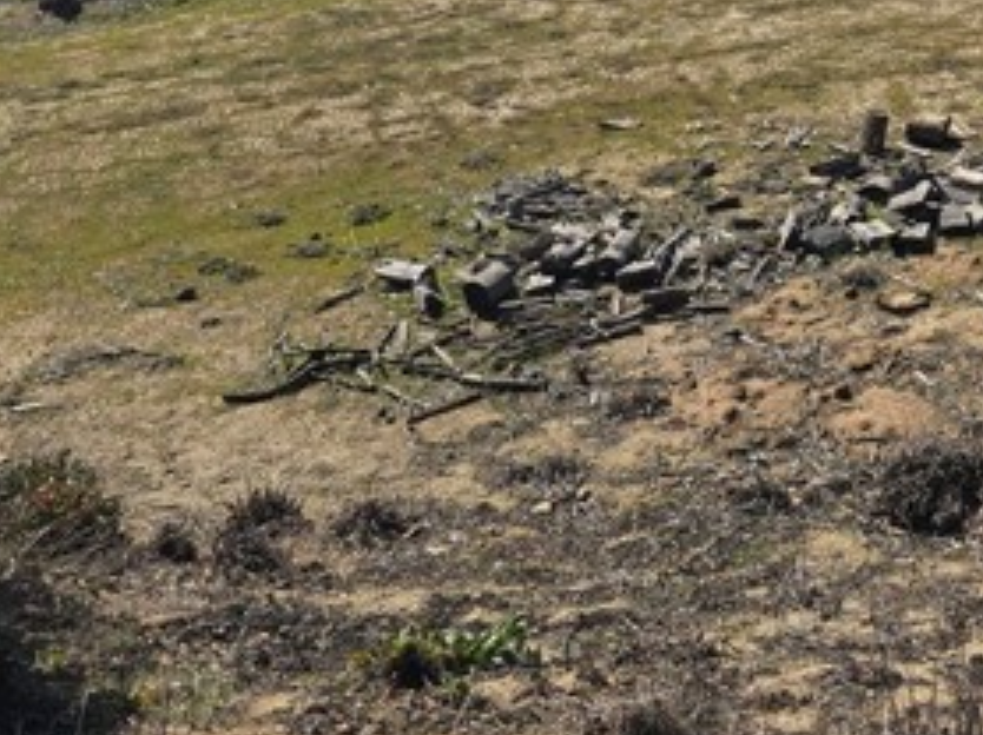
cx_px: 1015
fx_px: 1504
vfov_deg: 25.8
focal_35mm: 53
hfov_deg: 32.8
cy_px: -28
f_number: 1.7
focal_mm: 6.3
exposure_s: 1/1126
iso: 12
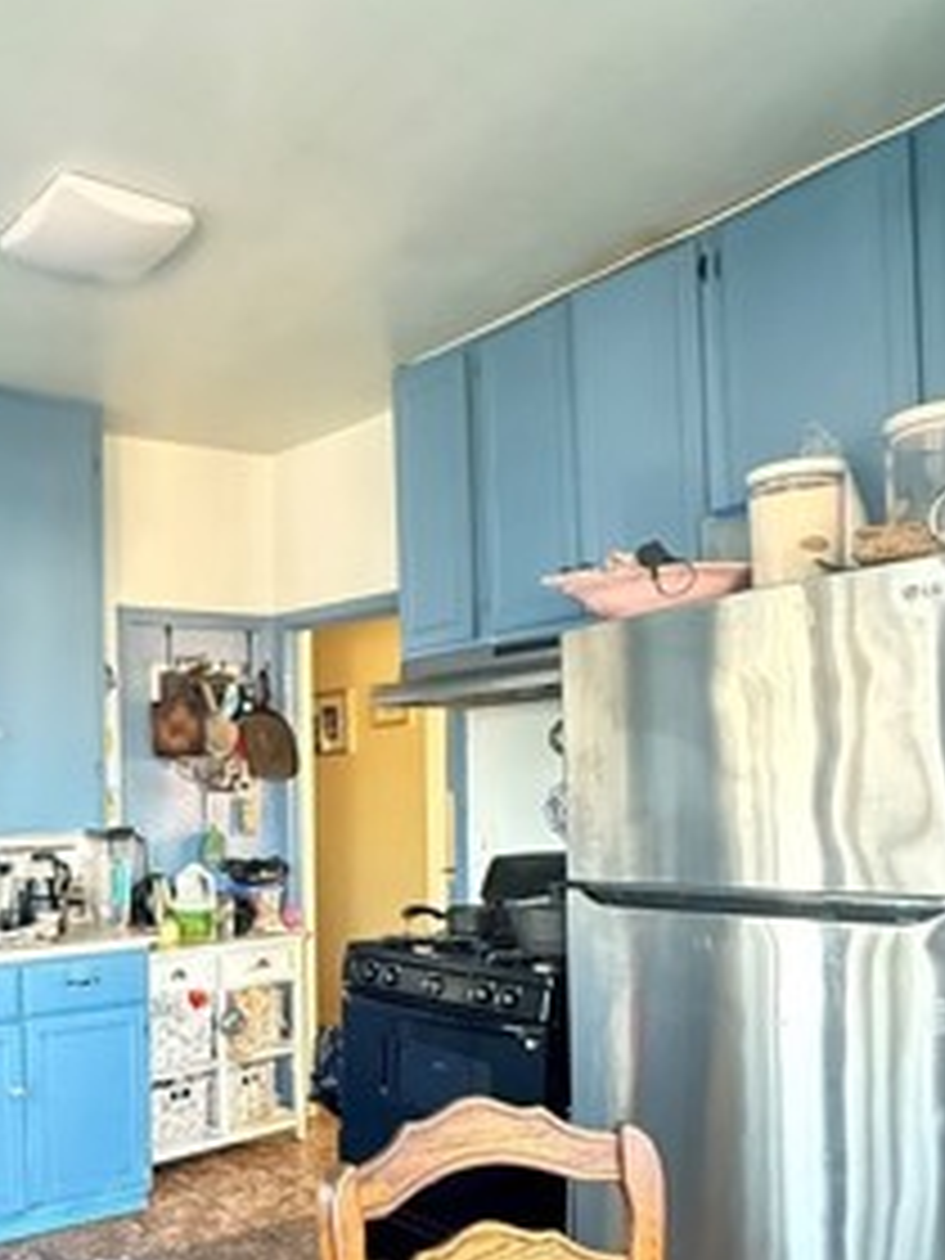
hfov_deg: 42.0
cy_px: 810
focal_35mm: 32
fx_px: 1165
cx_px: 176
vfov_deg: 55.9
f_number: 2.2
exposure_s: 1/48
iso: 1250
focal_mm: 2.22
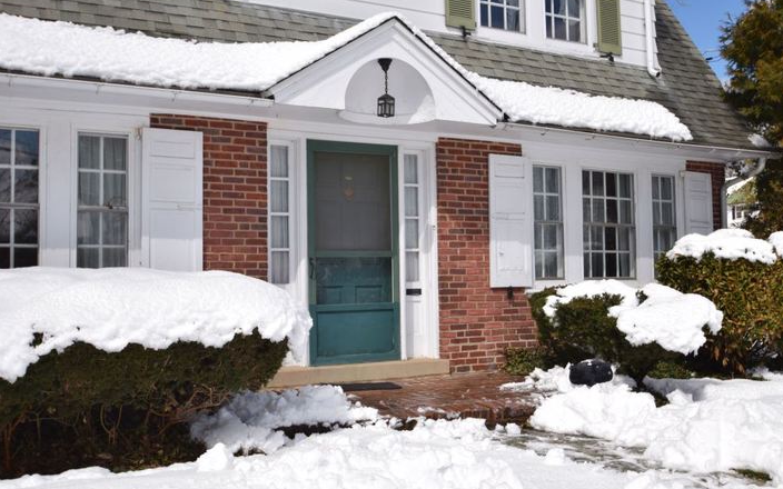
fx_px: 790
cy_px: 235
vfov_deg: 34.4
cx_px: 393
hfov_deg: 52.7
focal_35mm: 37
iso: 100
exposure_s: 1/200
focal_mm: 24
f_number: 13
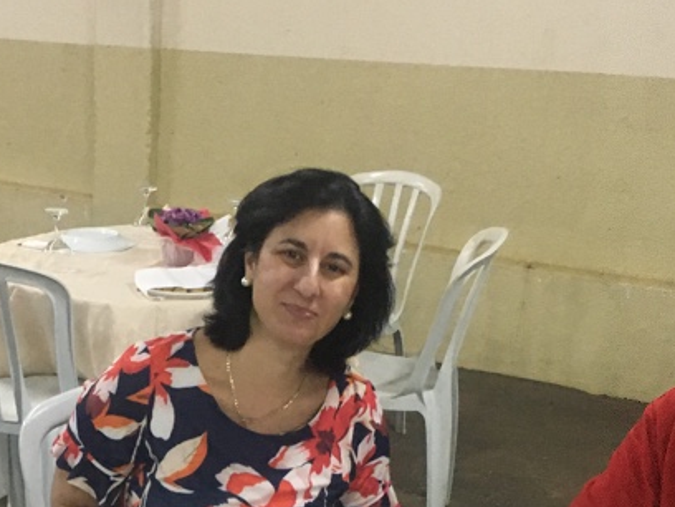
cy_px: 575
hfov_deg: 27.0
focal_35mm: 71
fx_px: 1384
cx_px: 167
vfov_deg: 19.7
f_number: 2.2
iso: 200
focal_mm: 4.15
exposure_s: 1/30
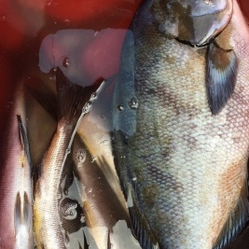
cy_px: 167
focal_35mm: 48
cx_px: 161
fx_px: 391
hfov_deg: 35.1
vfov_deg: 35.0
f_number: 2.2
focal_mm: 4.15
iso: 25
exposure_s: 1/60
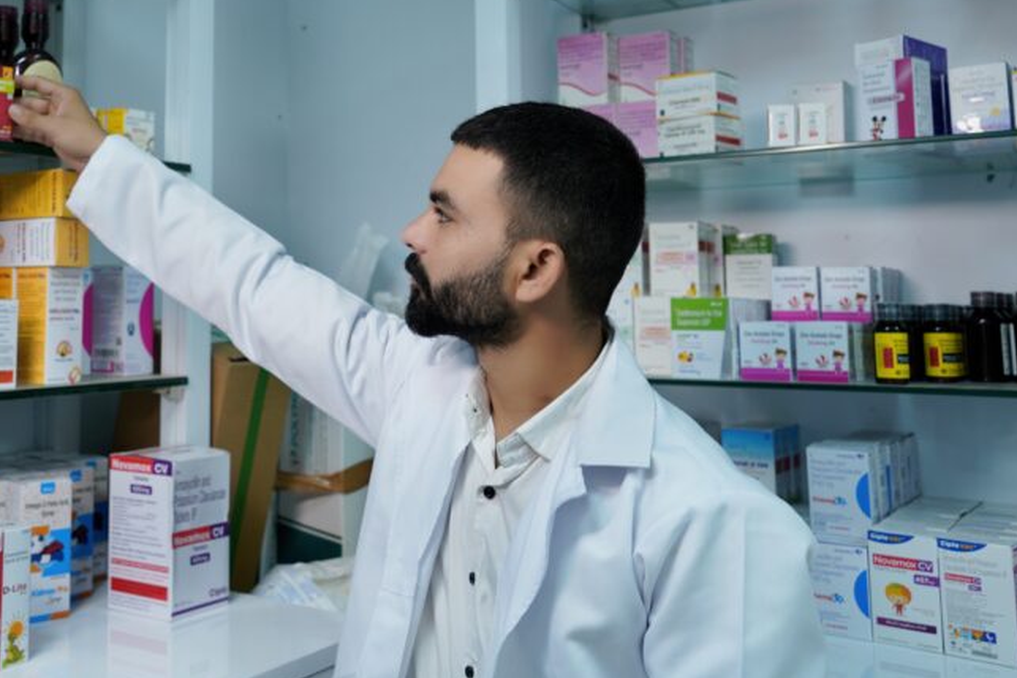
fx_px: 1215
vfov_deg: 30.7
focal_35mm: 43
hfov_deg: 44.3
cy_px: 175
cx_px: 291
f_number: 2.8
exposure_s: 1/60
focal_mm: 27
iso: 200
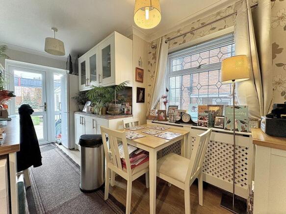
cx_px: 143
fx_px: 116
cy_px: 107
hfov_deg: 102.1
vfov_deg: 85.7
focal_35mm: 14
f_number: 2.2
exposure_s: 1/100
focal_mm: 2.22
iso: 200
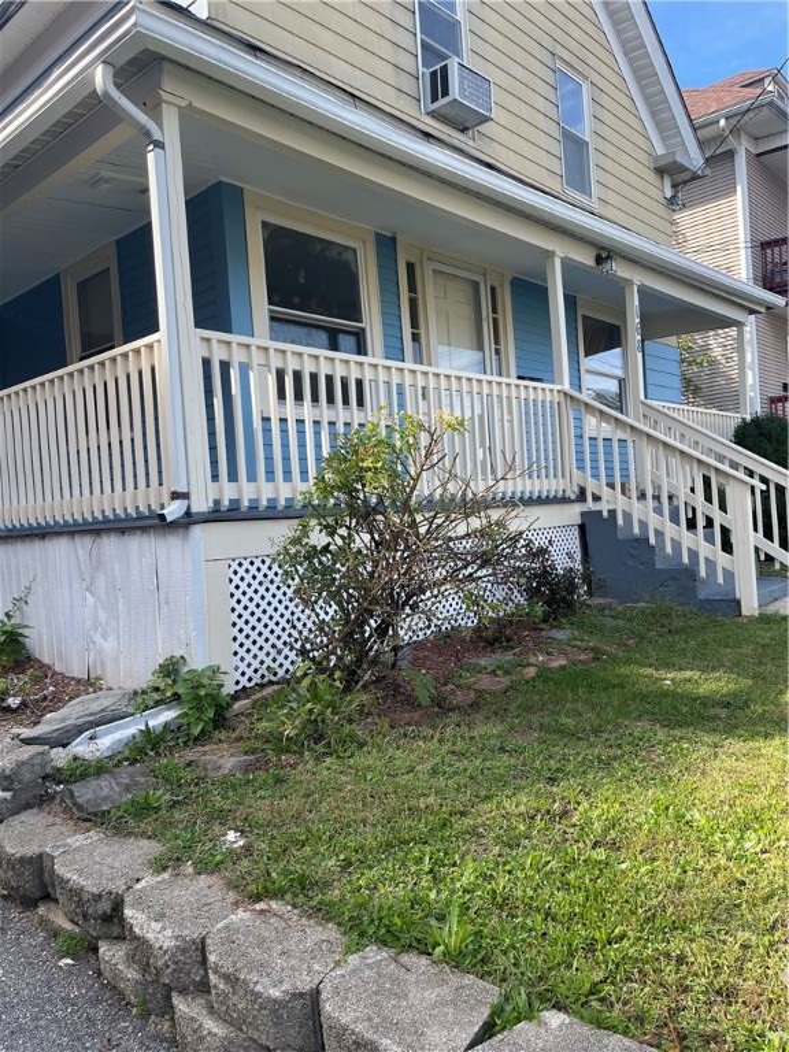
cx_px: 394
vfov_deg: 69.4
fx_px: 760
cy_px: 526
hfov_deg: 54.9
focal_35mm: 25
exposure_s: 1/791
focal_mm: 5.1
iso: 32
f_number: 1.6
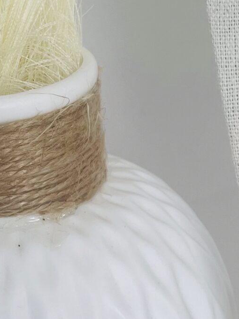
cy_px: 249
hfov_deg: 14.3
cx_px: 328
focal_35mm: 98
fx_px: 902
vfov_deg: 19.9
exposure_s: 1/121
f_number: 1.6
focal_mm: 4.2
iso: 32
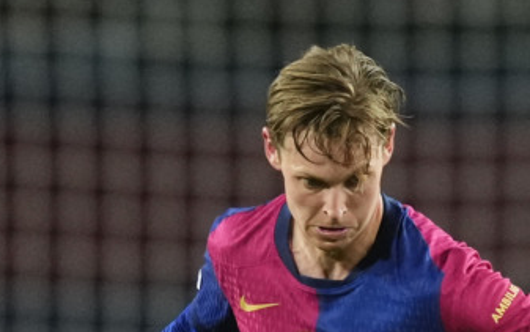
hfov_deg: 1.0
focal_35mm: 2175
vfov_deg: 0.6
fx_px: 31432
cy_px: 559
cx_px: 807
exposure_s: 1/2000
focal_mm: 400
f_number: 2.8
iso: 3200
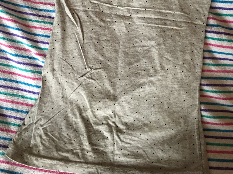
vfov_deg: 35.2
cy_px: 26
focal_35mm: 39
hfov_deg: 47.9
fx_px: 262
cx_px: 116
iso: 160
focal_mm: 4.15
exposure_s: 1/33
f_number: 2.2
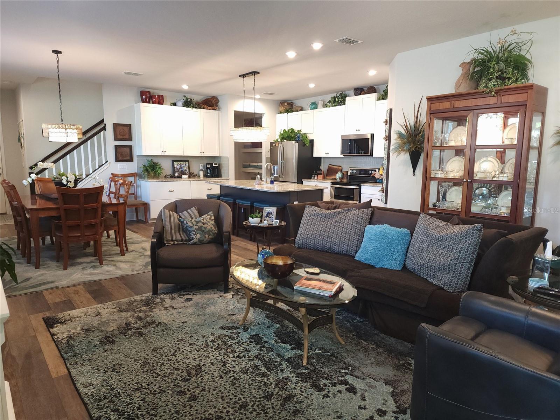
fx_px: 372
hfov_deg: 73.9
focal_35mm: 23
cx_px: 280
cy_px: 210
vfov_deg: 58.9
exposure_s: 1/60
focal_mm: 6.4
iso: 320
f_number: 1.8
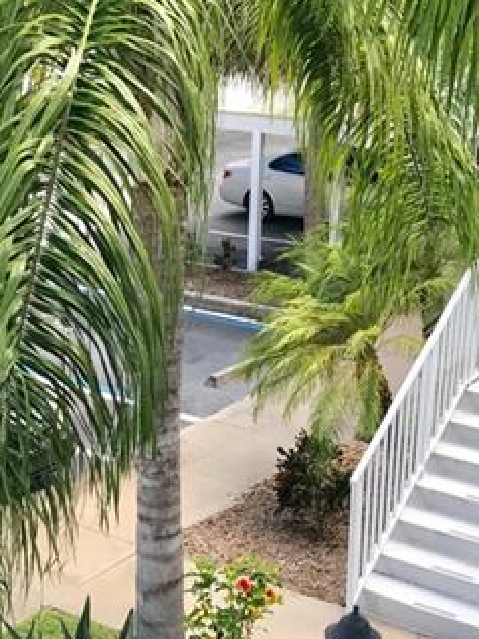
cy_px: 330
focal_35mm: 68
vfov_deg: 28.6
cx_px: 129
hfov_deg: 21.5
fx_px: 1255
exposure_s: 1/250
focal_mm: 3.99
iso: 20
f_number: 1.8
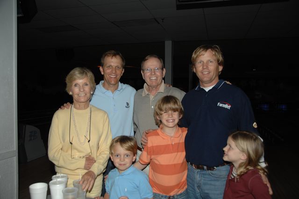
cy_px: 100
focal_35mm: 30
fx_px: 249
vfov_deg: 43.5
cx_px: 150
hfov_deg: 62.0
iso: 200
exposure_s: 1/125
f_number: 3.5
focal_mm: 20
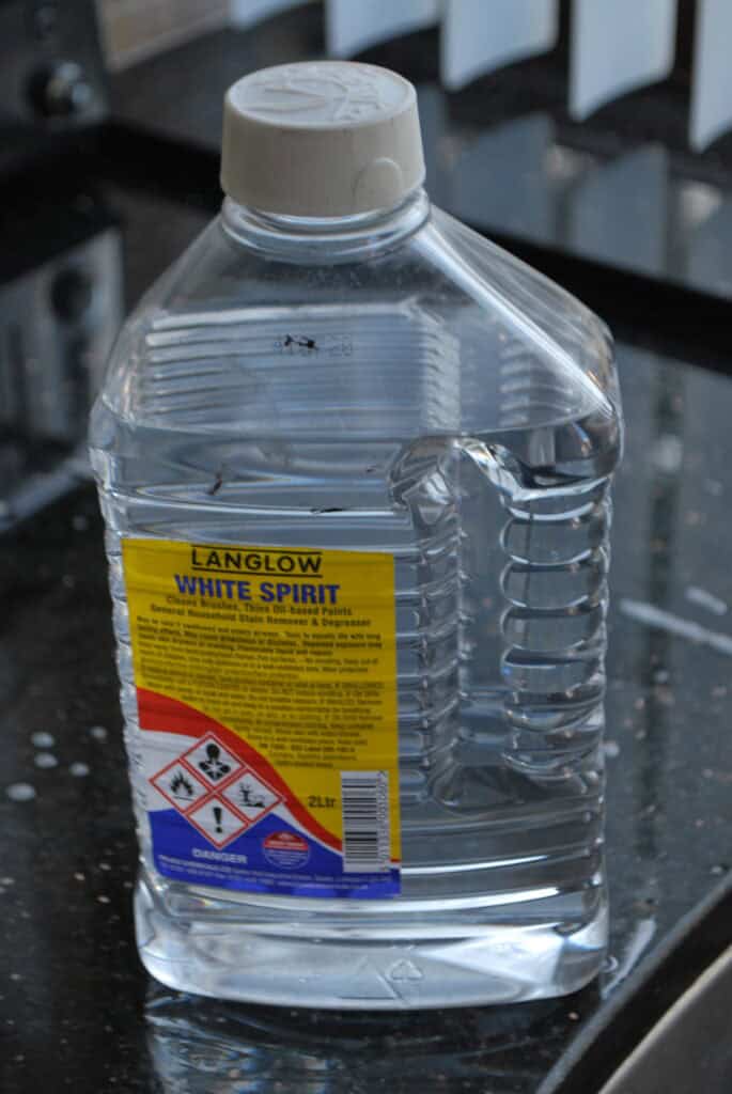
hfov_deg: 17.5
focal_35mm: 78
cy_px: 547
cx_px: 366
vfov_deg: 26.0
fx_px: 2373
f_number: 5.6
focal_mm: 52
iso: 200
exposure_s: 1/30
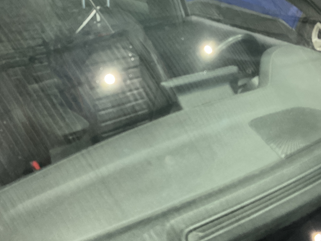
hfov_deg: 38.9
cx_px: 168
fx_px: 454
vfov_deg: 29.6
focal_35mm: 49
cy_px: 102
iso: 250
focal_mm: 3
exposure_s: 1/60
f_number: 1.8
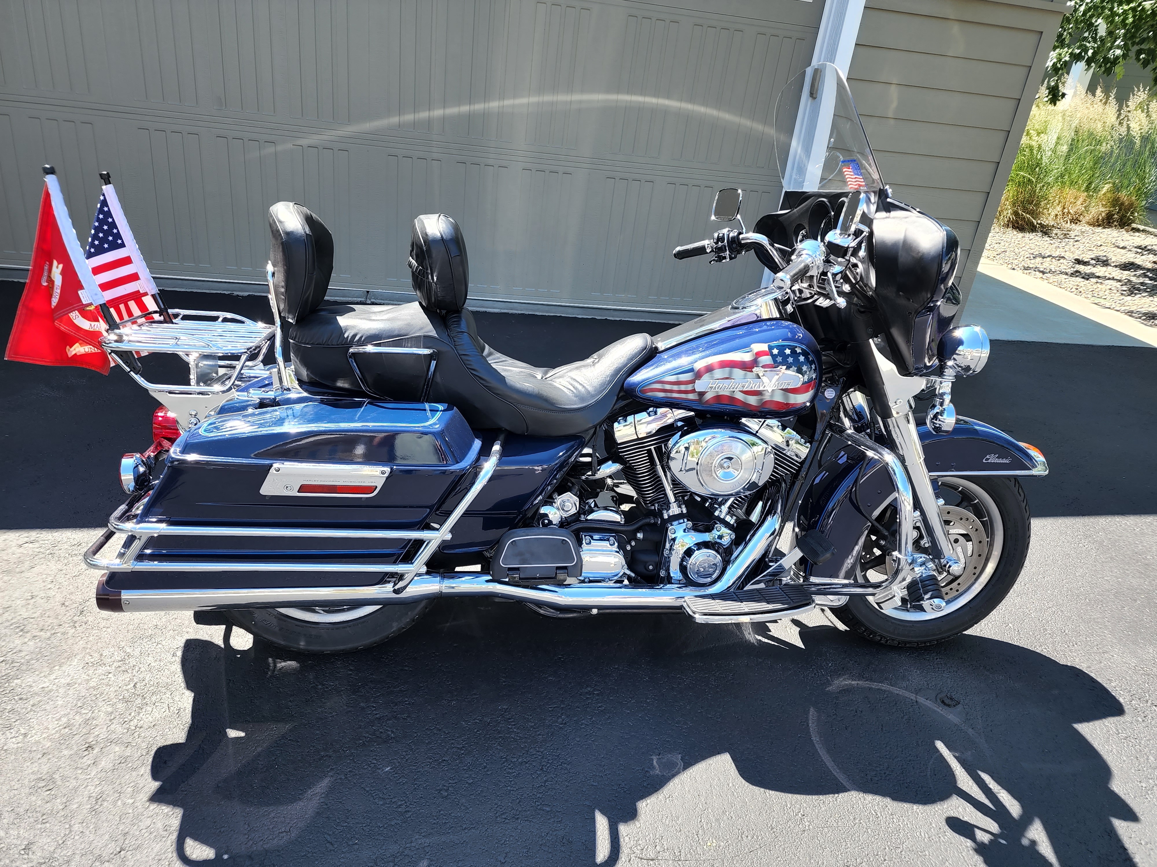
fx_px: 769
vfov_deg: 58.9
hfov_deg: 73.9
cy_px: 434
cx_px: 578
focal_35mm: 23
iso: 16
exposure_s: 1/180
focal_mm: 6.4
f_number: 1.8
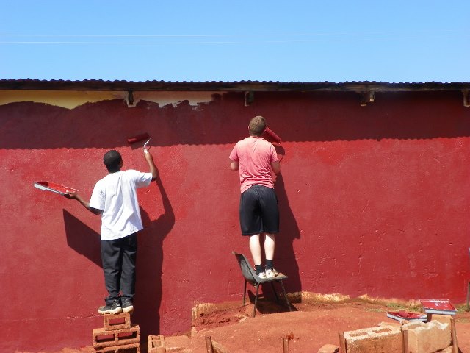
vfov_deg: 31.5
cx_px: 235
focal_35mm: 46
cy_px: 176
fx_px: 625
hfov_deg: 41.2
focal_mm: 8.2
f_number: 4.5
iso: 64
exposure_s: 1/250
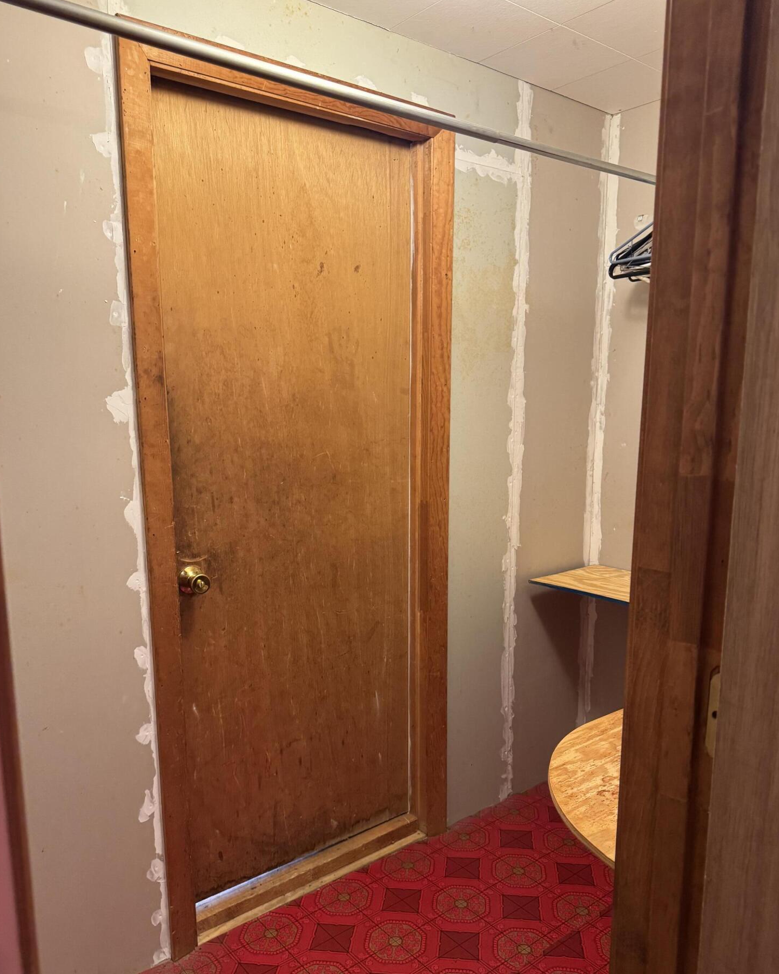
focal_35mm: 26
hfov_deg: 54.9
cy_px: 538
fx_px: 749
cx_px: 391
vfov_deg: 65.9
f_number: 1.78
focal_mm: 6.76
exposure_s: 1/60
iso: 500
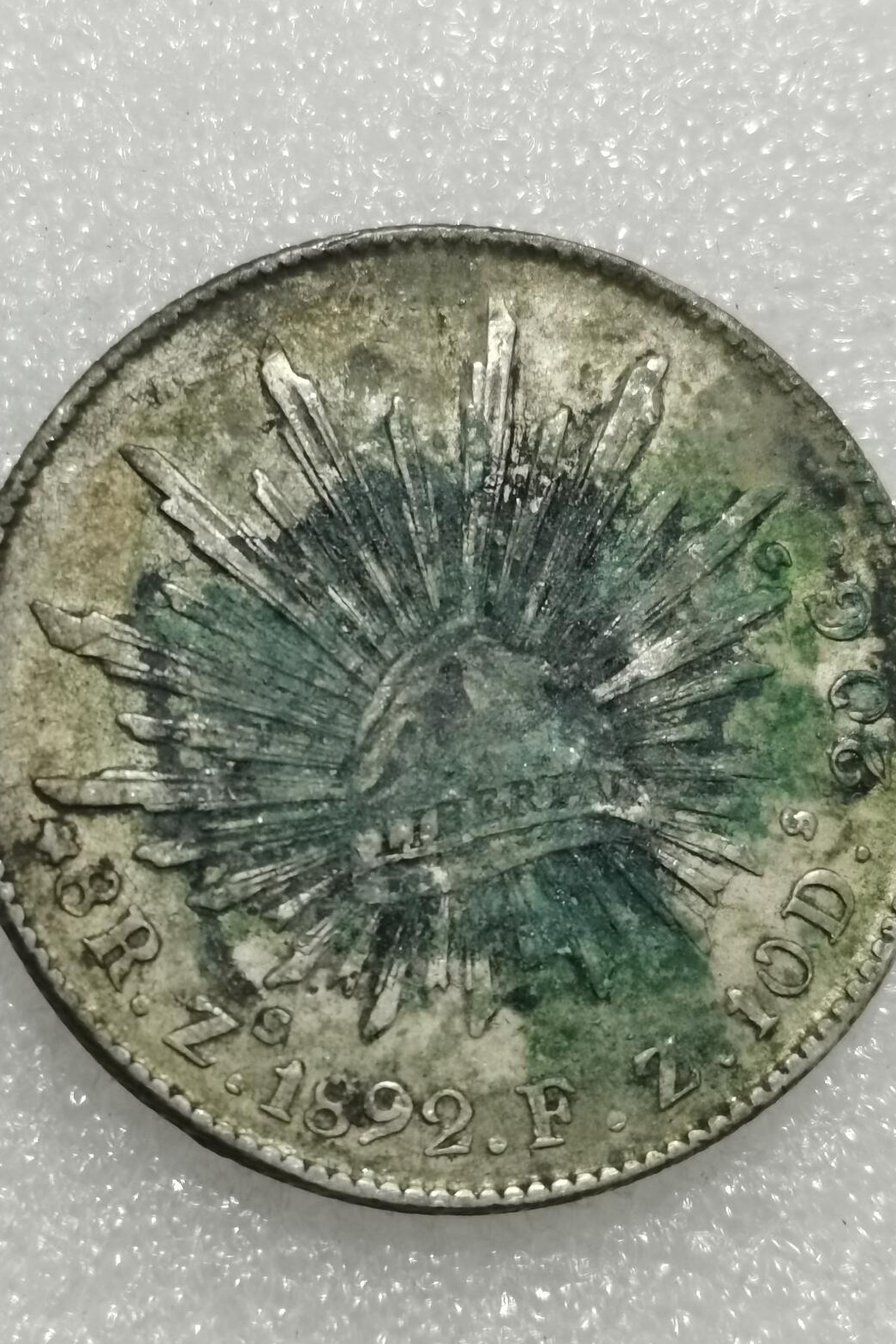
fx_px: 2762
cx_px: 408
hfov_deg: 18.4
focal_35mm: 74
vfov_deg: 27.3
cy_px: 610
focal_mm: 5.58
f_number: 1.8
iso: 125
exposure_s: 1/100
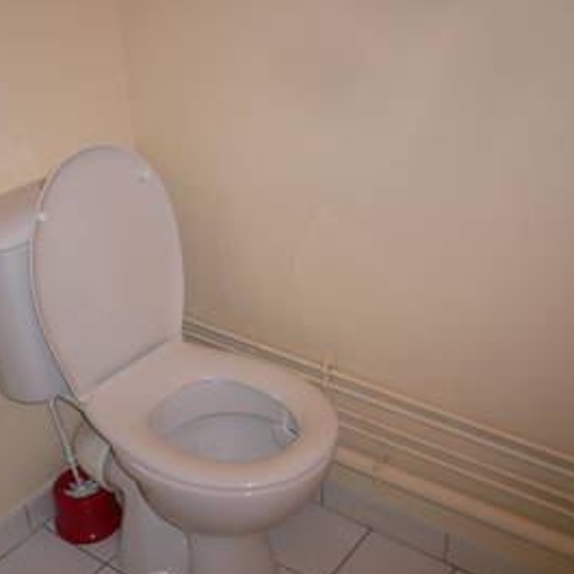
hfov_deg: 40.0
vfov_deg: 40.0
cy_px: 288
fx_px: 788
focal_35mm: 42
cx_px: 295
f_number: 2.8
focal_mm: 5.8
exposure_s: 1/60
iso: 100
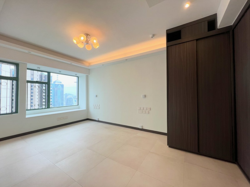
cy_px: 94
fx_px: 94
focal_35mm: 13
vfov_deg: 89.9
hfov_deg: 106.2
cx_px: 125
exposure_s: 1/181
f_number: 1.8
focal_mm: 1.57
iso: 32
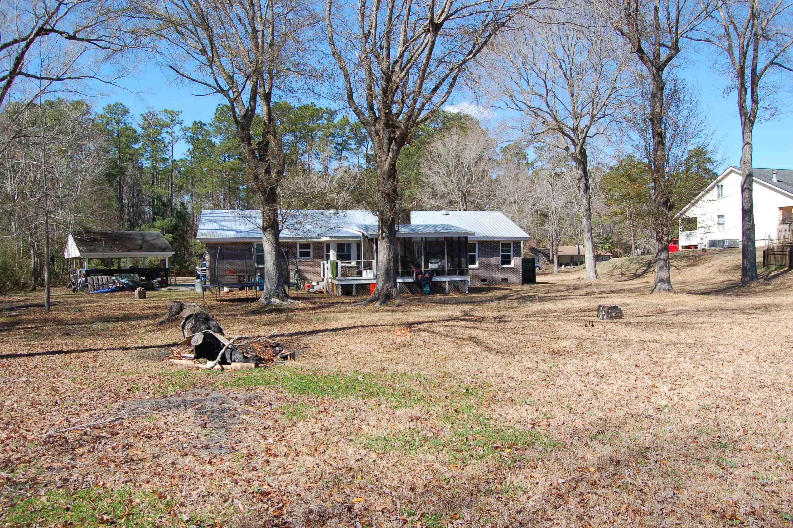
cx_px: 396
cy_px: 264
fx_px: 1320
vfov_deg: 22.6
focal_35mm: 60
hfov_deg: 33.4
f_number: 9
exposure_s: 1/320
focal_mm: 40
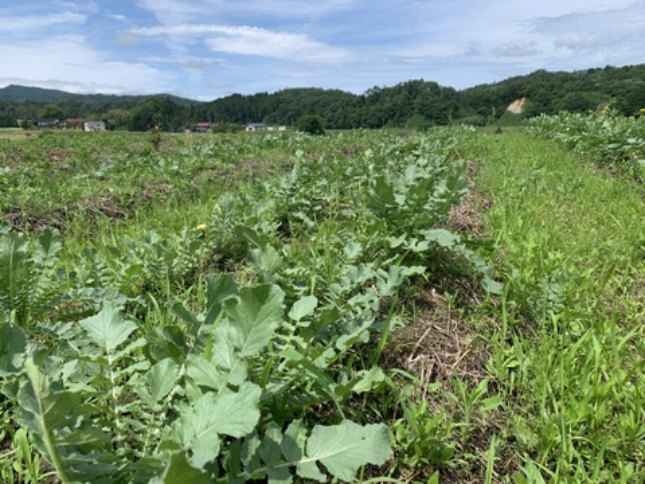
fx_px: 484
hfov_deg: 67.3
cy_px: 242
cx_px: 322
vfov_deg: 53.1
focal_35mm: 26
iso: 25
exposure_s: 1/1845
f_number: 1.8
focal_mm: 4.25
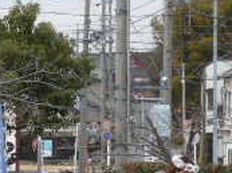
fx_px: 2134
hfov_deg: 6.2
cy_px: 229
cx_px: -59
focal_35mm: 319
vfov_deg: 4.6
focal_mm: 15.2
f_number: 5.5
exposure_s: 1/125
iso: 100
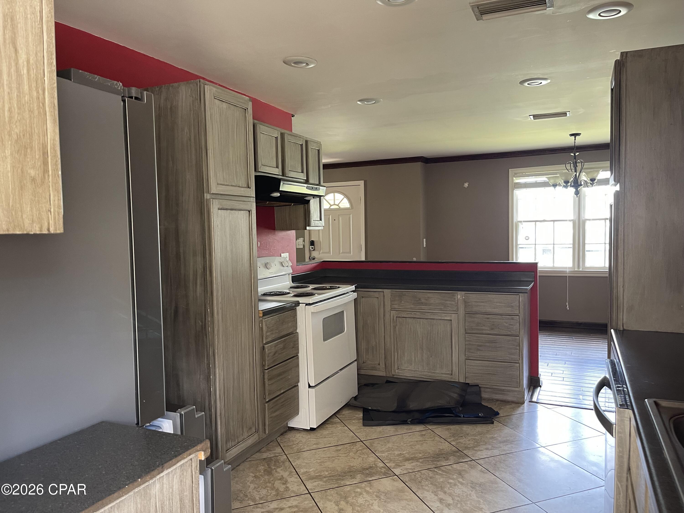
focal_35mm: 25
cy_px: 256
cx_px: 342
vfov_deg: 54.9
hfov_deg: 69.4
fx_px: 494
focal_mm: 5.1
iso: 250
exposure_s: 1/60
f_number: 1.6
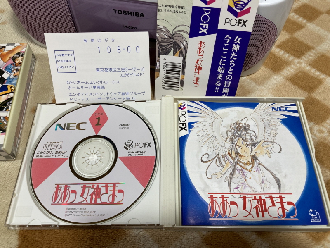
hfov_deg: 63.4
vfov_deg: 49.7
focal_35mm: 28
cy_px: 124
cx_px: 165
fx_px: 267
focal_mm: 3.99
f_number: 1.8
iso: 64
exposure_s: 1/50
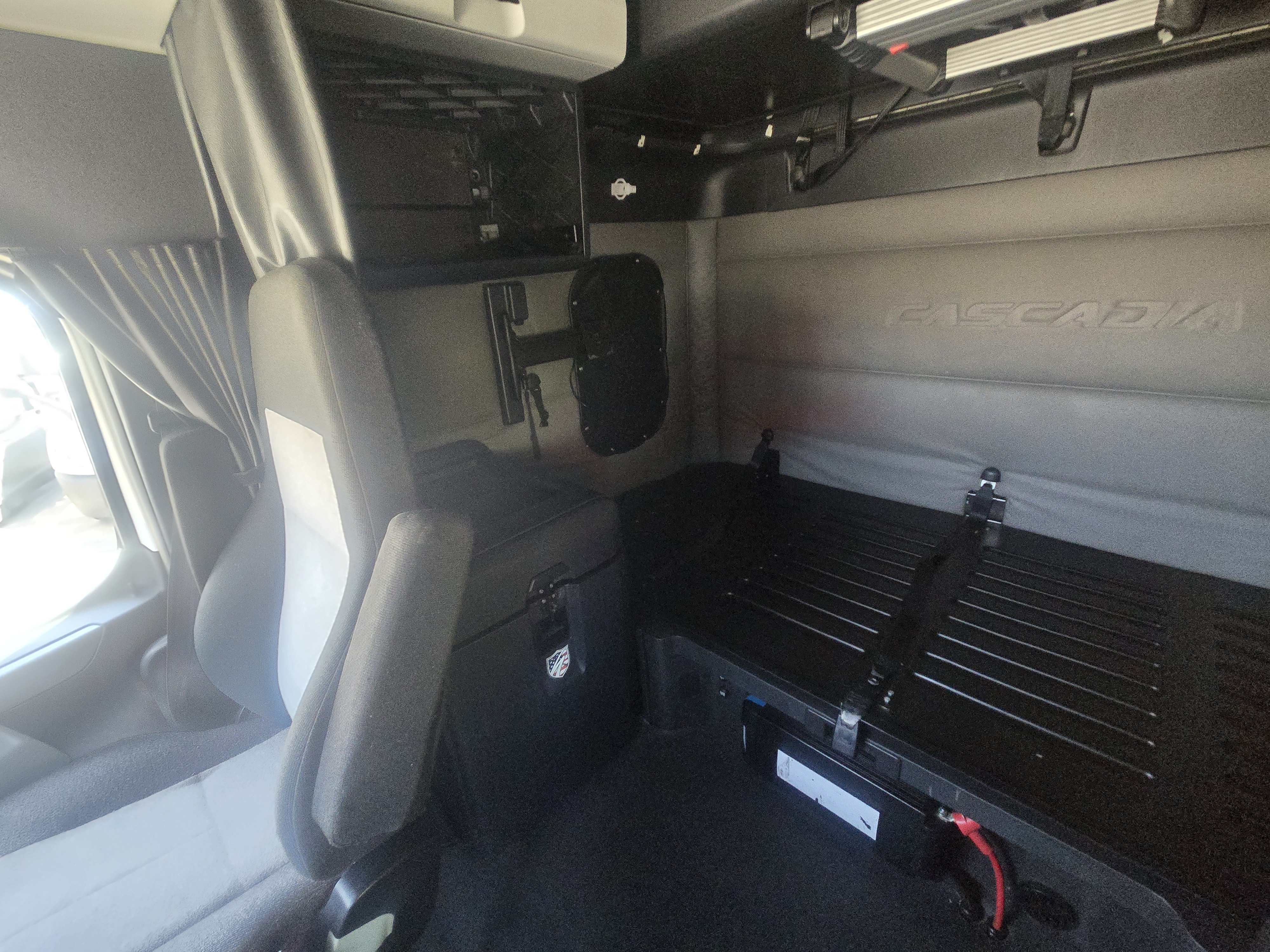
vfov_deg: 89.9
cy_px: 476
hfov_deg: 106.2
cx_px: 635
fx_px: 477
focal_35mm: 13
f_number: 2.2
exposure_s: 1/60
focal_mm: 2.2
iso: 800
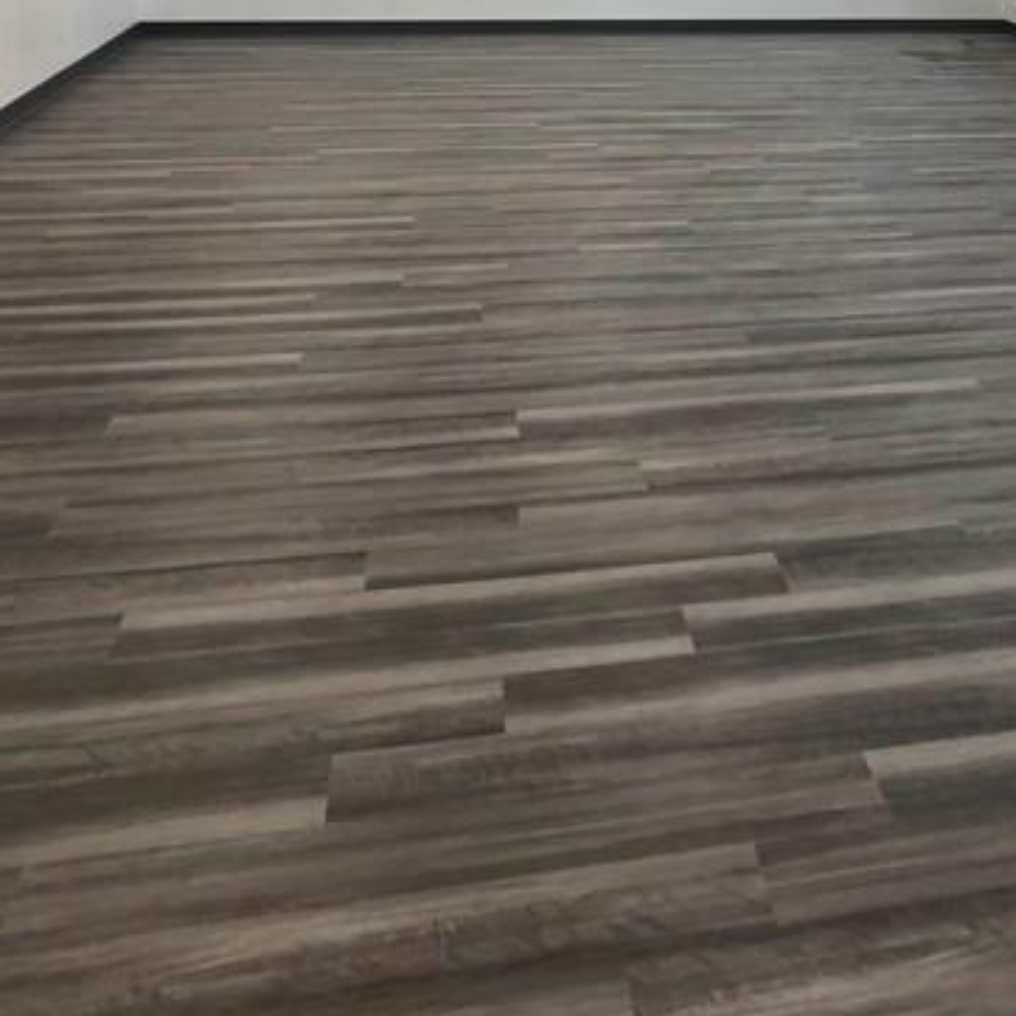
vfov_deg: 23.6
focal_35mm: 70
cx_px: 890
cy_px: -8
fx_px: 2324
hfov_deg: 24.1
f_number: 1.8
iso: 64
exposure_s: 1/120
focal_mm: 4
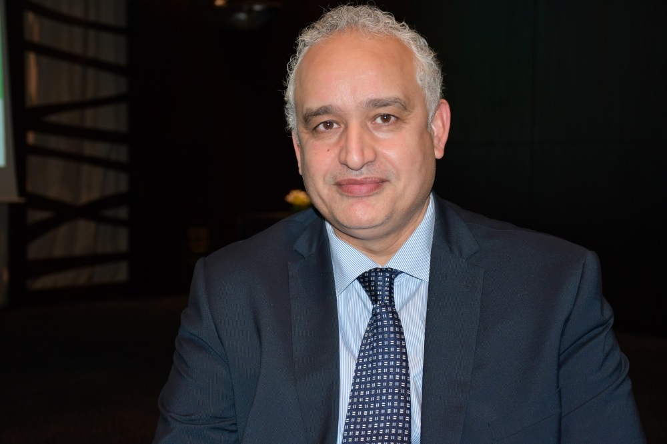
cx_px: 334
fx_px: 1111
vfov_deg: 22.6
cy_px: 222
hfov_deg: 33.4
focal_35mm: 60
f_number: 5
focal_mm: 40
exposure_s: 1/60
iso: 800
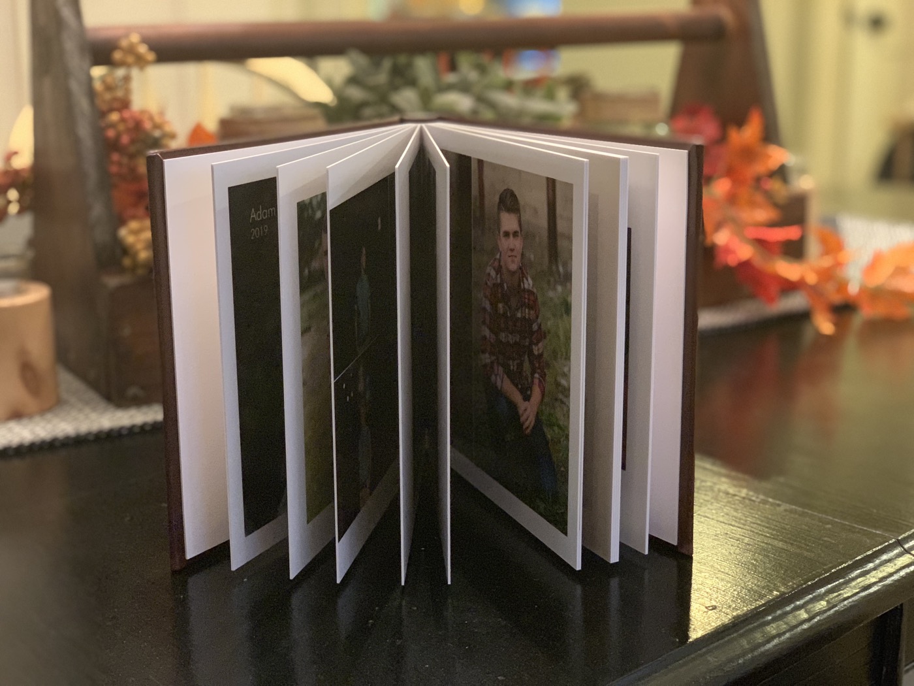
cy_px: 343
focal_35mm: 52
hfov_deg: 36.8
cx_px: 457
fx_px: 1373
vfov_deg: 28.0
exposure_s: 1/30
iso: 640
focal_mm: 6
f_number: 2.4
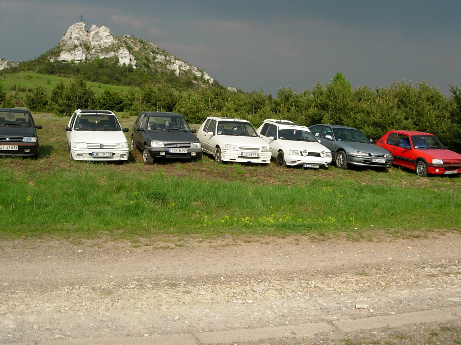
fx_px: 546
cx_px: 224
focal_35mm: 41
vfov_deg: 35.1
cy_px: 160
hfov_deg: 45.8
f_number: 4.8
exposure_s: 1/497
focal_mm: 7.8
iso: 79
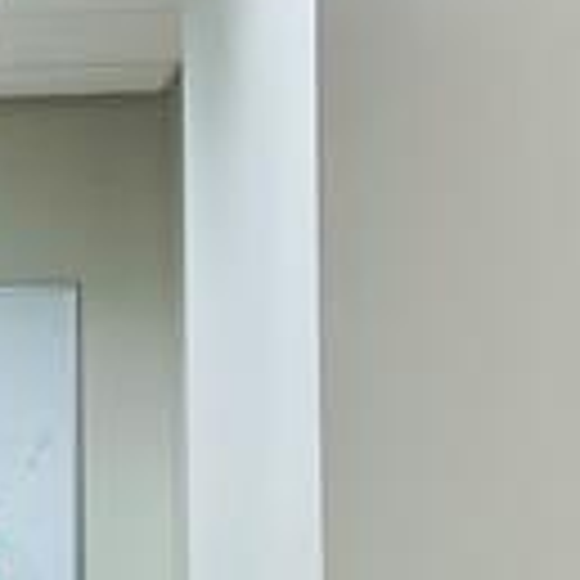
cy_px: 643
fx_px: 2711
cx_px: -202
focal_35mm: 143
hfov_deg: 11.8
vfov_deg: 12.0
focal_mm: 4.2
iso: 100
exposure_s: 1/120
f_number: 1.6
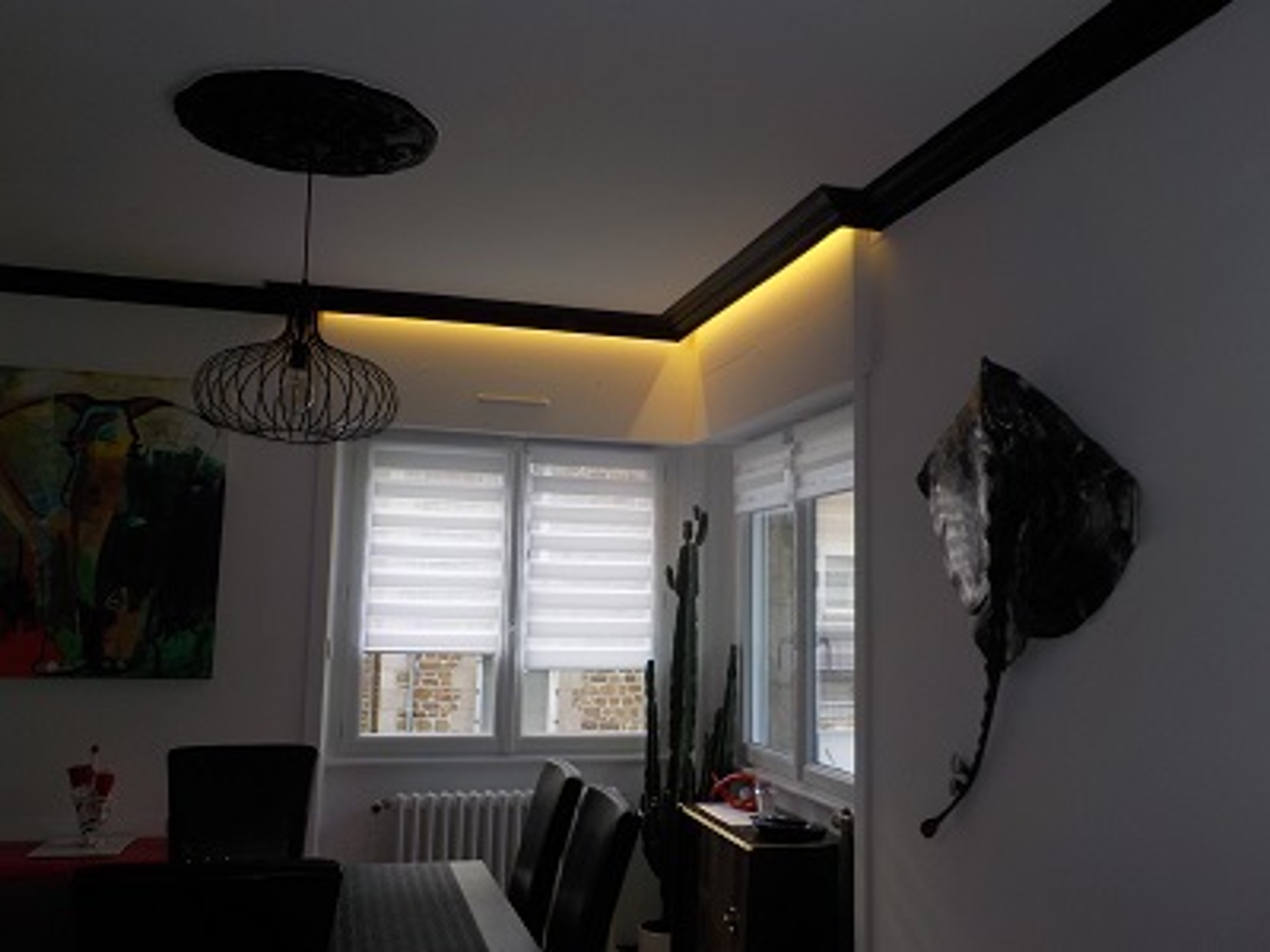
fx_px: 1101
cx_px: 635
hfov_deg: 60.0
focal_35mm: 30
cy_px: 476
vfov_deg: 46.8
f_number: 3.3
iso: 125
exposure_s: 1/160
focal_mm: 4.1
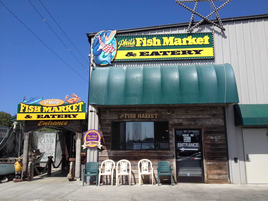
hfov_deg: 52.6
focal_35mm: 35
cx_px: 134
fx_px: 271
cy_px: 100
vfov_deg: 40.7
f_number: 2.4
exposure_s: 1/1672
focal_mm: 4.28
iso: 50
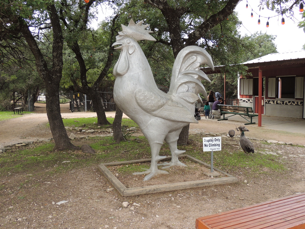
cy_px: 114
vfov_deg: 42.9
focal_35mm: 33
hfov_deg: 55.4
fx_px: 291
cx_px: 152
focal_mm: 5.8
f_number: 3.2
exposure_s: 1/250
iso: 125
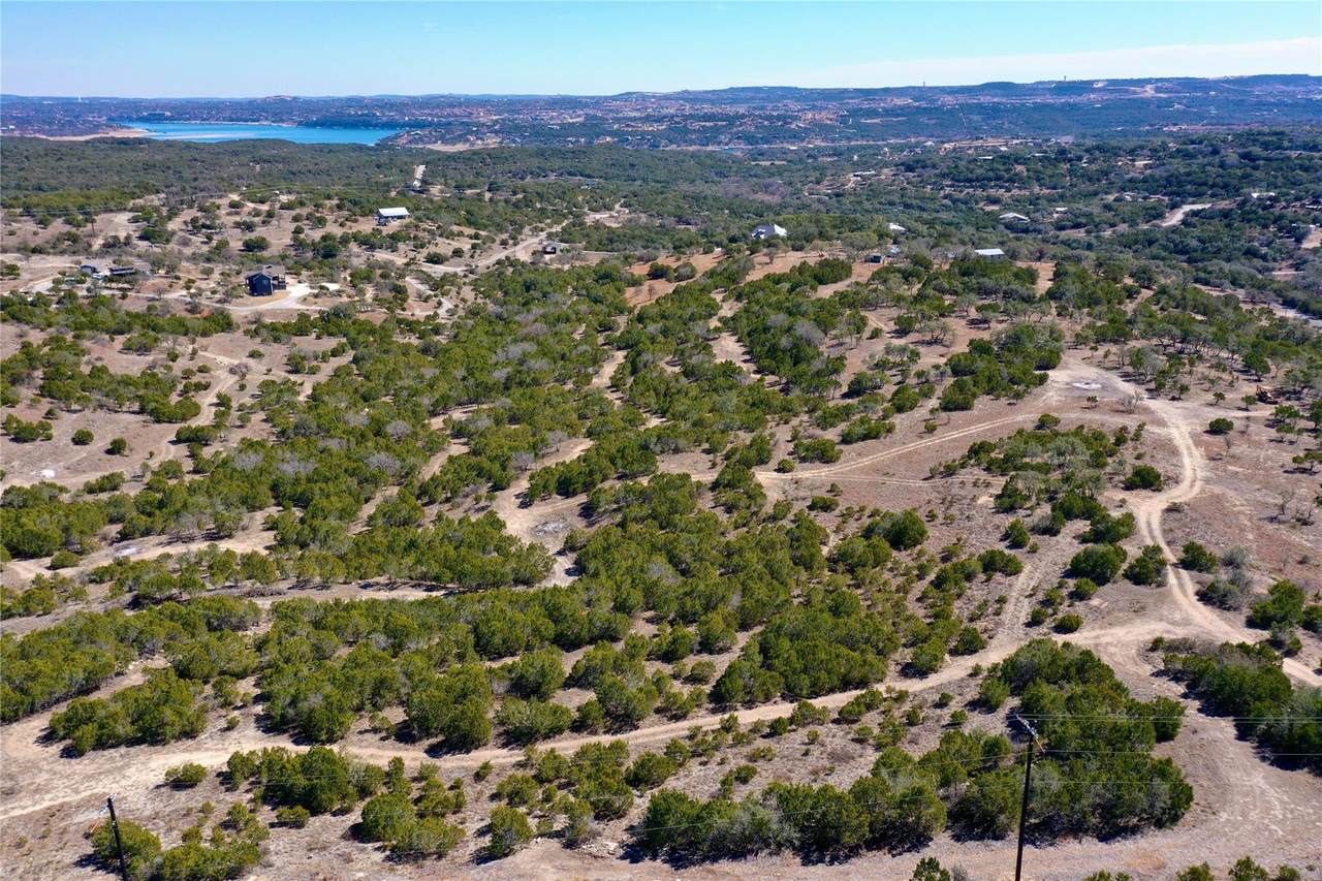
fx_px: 1028
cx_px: 661
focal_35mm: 28
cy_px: 440
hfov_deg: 65.5
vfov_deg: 46.4
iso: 100
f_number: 5.6
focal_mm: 10.26
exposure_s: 1/400
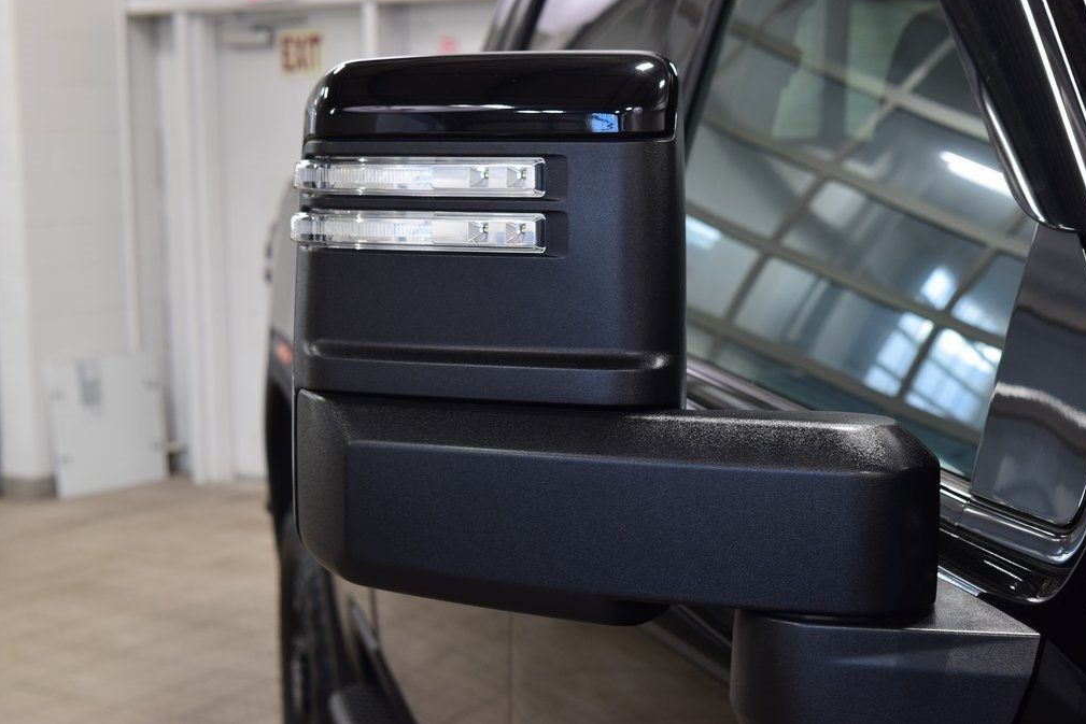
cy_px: 358
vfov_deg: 19.9
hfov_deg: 29.4
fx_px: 2067
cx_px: 549
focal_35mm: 69
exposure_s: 1/15
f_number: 6.3
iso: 450
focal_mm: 45
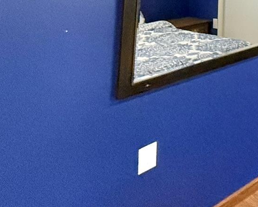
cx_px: 449
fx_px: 389
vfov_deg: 24.6
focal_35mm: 51
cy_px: -83
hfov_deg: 23.0
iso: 400
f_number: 2.2
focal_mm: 2.22
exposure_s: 1/60
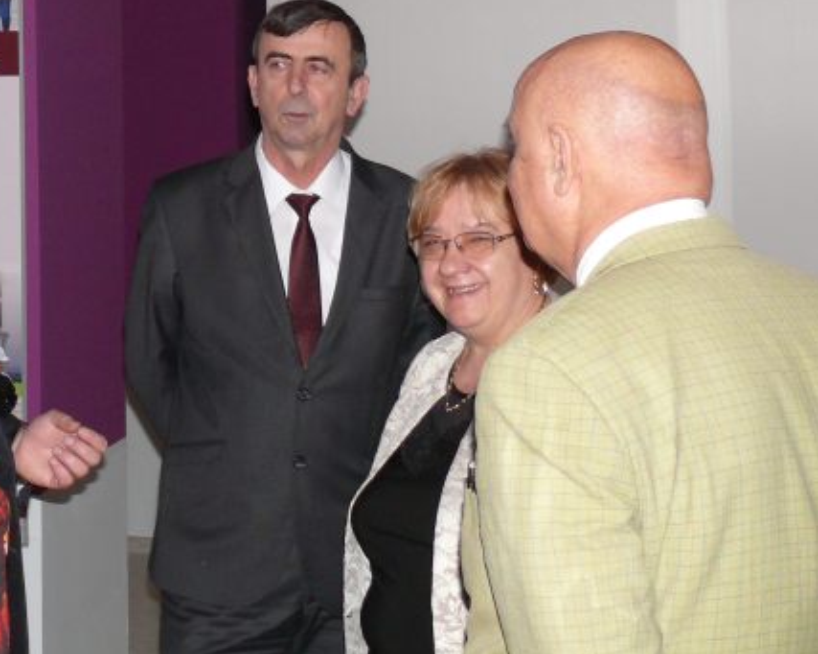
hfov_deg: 21.7
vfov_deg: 18.1
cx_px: -151
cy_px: -42
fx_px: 1984
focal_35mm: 82
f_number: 2.8
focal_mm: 7.4
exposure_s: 1/30
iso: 160
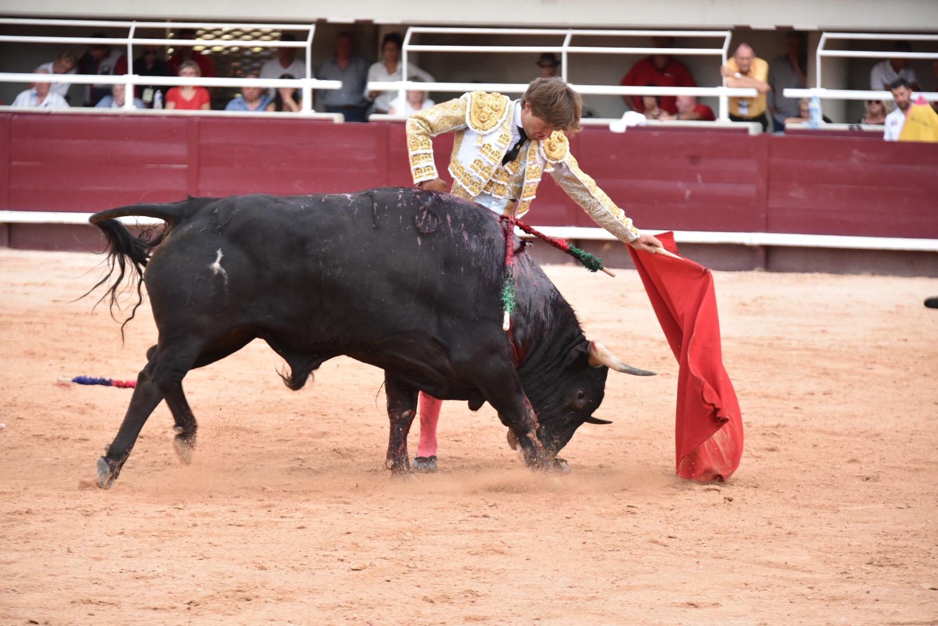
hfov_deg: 12.1
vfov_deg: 8.1
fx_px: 4429
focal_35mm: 170
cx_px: 469
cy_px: 313
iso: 2000
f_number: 5.6
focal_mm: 170
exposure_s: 1/640
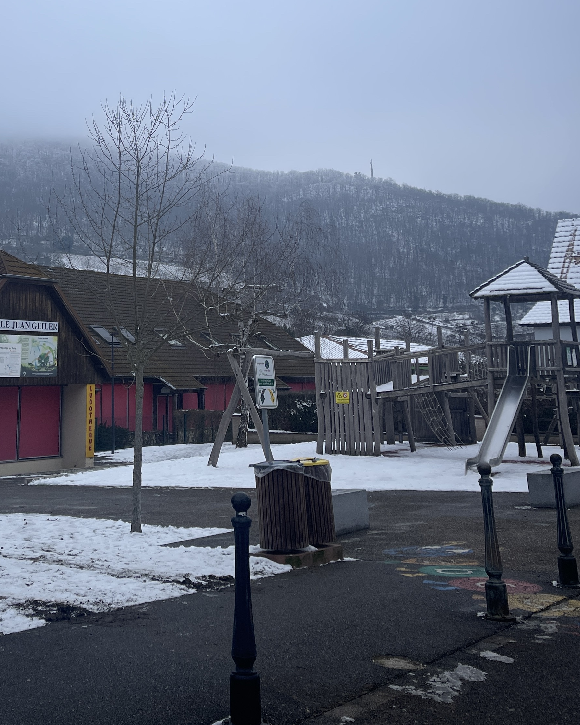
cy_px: 364
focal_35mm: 33
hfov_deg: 43.5
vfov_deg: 54.2
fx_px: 708
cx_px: 165
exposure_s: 1/765
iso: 32
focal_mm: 5.1
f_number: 1.6
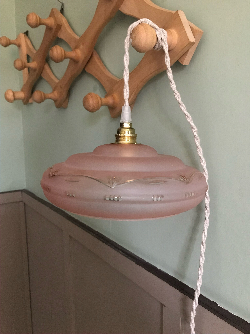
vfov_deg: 63.4
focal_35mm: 28
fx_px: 270
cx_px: 125
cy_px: 167
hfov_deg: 49.7
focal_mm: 3.99
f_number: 1.8
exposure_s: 1/14
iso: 100
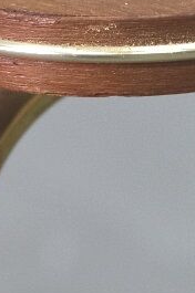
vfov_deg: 6.4
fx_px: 2623
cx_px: -35
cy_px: -32
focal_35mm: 322
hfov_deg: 4.2
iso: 2000
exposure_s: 1/60
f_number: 4
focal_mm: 44.7
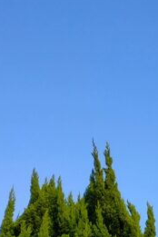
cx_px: 315
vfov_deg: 18.1
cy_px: 372
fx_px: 645
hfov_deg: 12.3
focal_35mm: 98
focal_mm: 3.94
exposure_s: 1/1312
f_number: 1.9
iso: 100
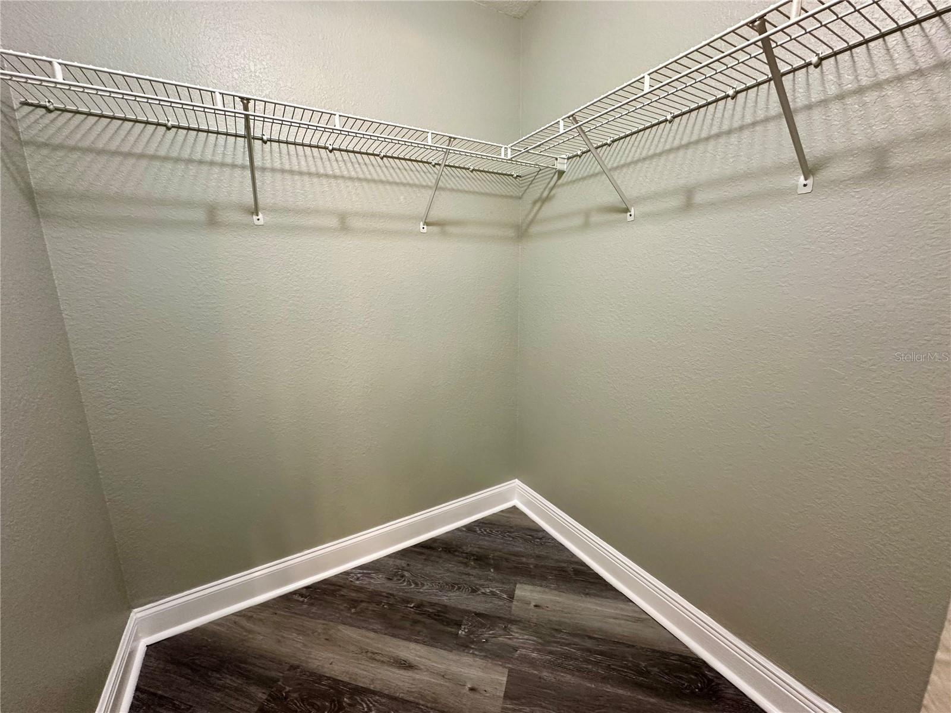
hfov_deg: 102.1
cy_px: 356
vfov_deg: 85.7
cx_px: 476
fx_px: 385
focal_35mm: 14
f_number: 2.2
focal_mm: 2.22
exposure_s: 1/60
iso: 200
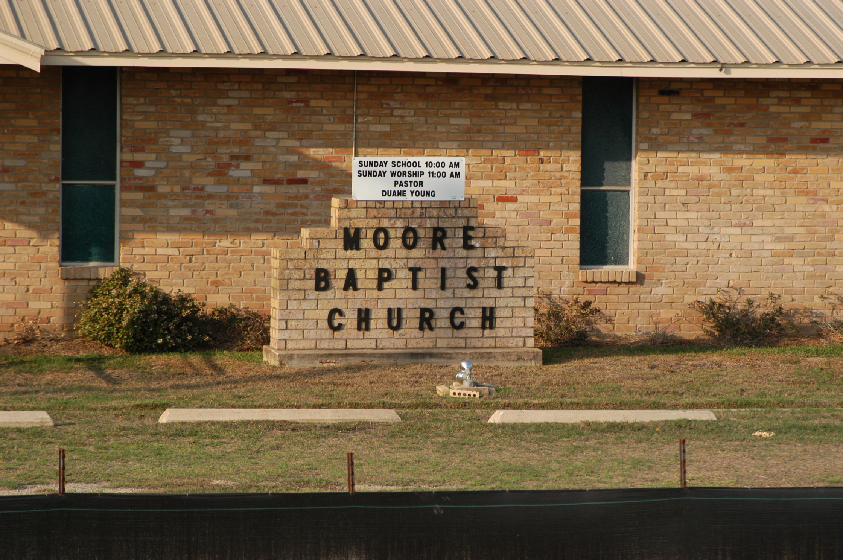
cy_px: 280
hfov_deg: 13.1
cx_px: 422
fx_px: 3684
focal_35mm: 158
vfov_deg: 8.7
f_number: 5.6
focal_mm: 105
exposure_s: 1/500
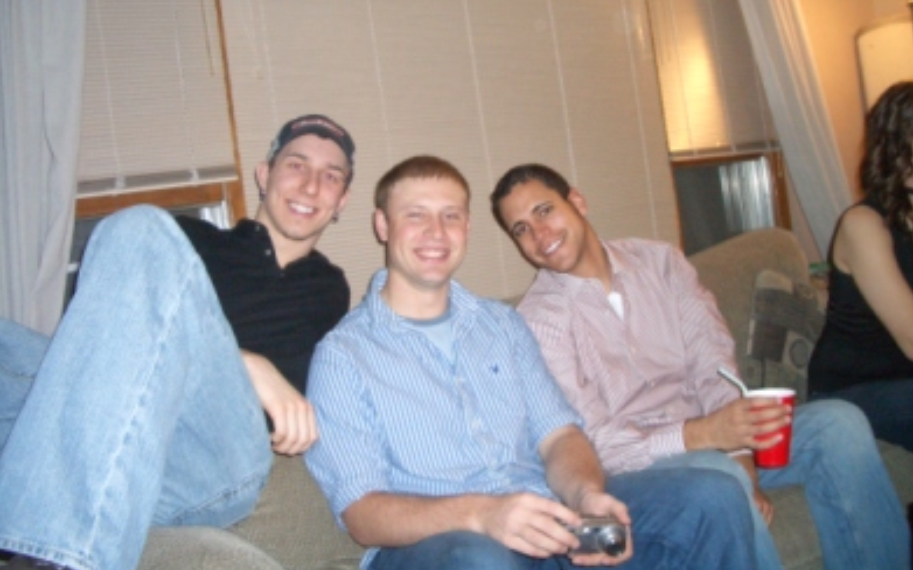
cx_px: 451
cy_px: 236
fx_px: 945
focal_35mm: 38
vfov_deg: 33.5
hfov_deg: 51.6
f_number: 2.6
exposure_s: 1/60
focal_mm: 5.8
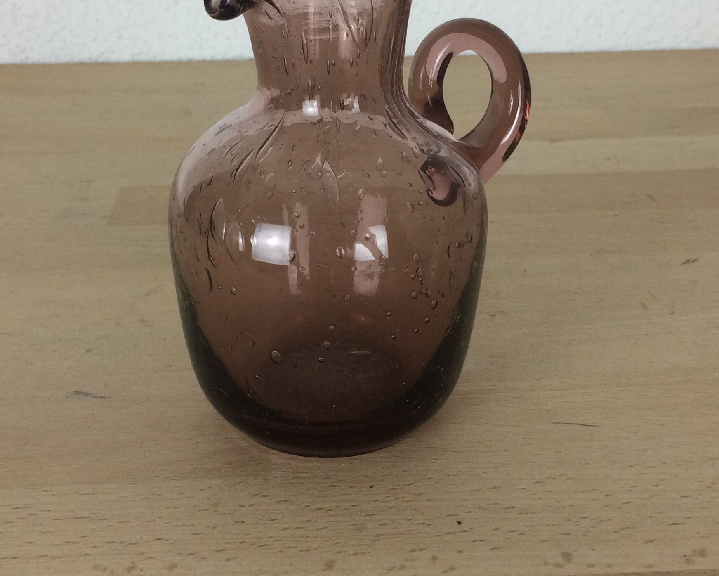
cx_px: 379
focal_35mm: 53
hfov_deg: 35.3
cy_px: 253
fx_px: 1128
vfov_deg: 28.6
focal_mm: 4.15
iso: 64
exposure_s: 1/100
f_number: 2.2
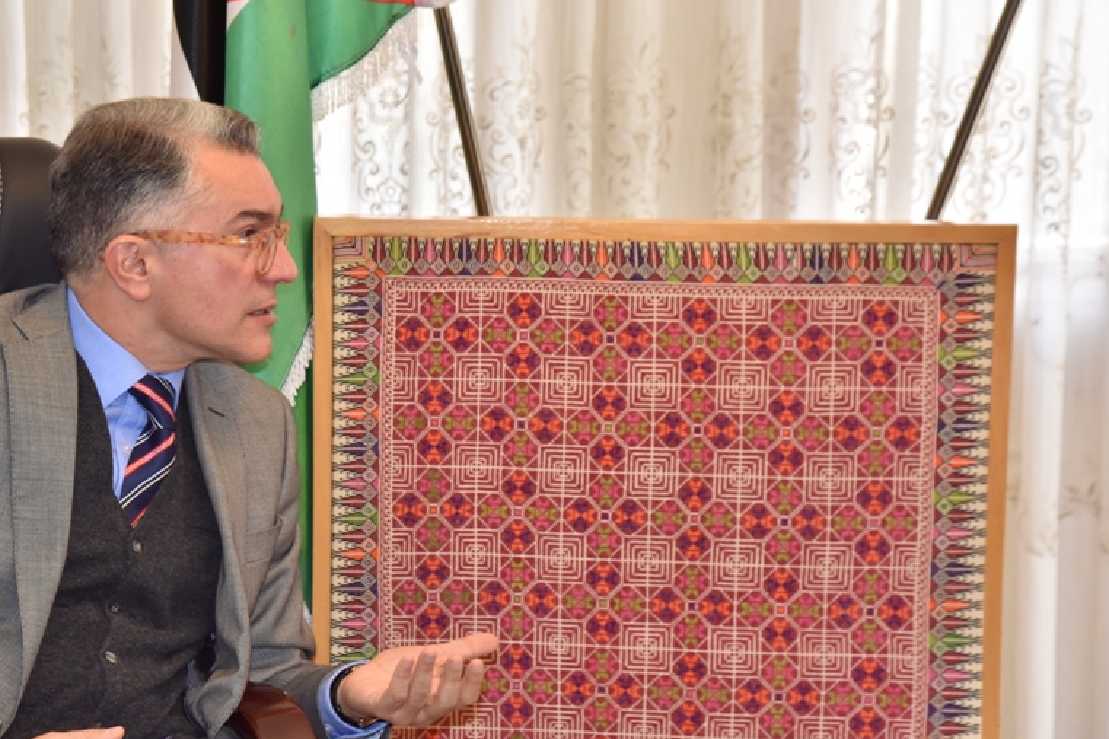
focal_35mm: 105
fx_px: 3234
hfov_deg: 19.4
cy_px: 339
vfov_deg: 13.0
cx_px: 380
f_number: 7.1
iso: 2500
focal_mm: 78
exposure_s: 1/250
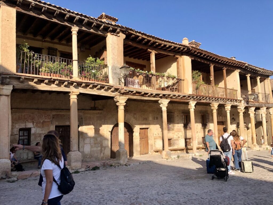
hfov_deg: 63.4
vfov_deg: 49.7
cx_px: 136
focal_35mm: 28
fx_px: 221
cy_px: 102
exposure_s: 1/1000
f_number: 1.8
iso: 20
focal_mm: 4
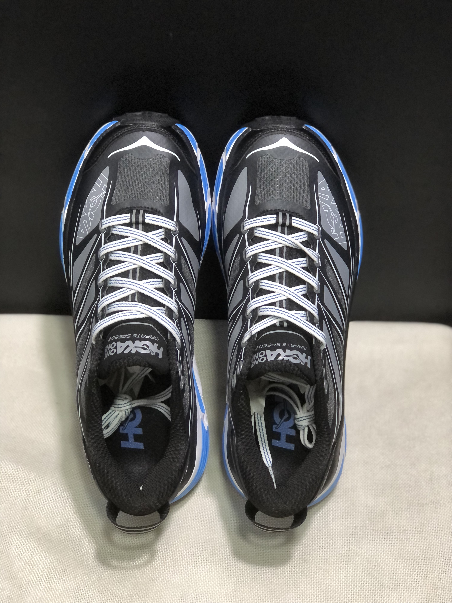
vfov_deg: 33.8
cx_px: 226
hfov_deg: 25.7
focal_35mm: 57
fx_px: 992
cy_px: 302
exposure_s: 1/30
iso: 250
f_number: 2.8
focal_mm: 6.6
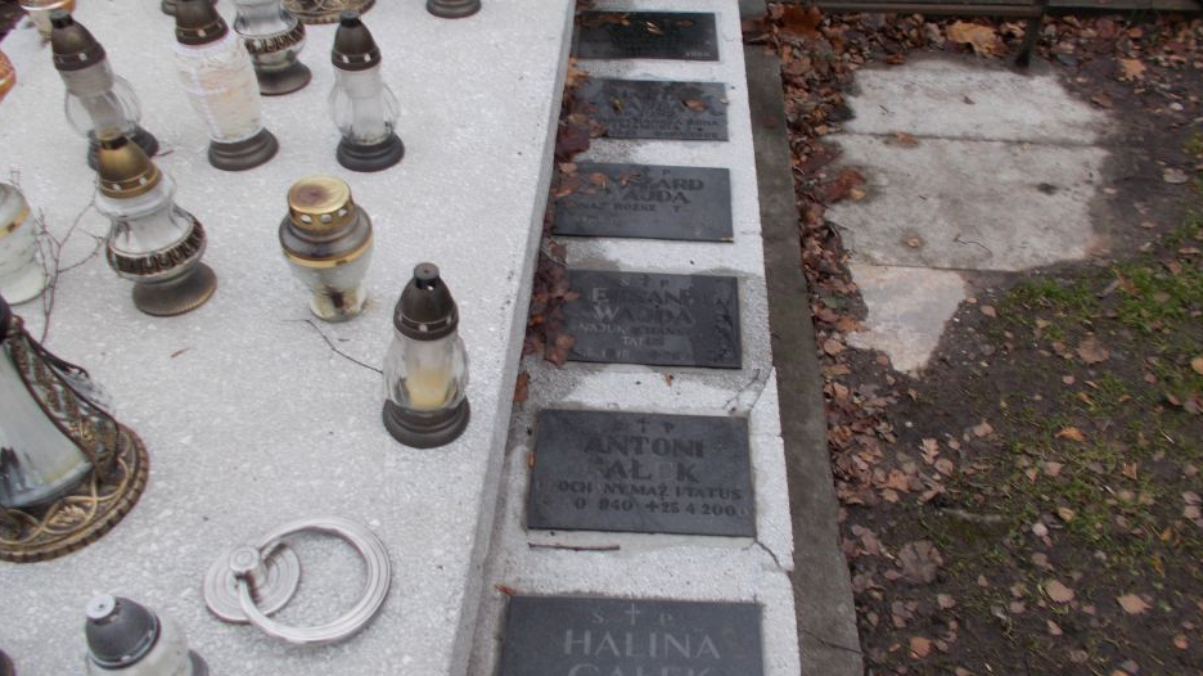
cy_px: 308
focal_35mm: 31
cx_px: 630
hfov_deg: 62.6
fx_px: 989
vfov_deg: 37.7
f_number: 3.2
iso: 80
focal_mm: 4.6
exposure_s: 1/25
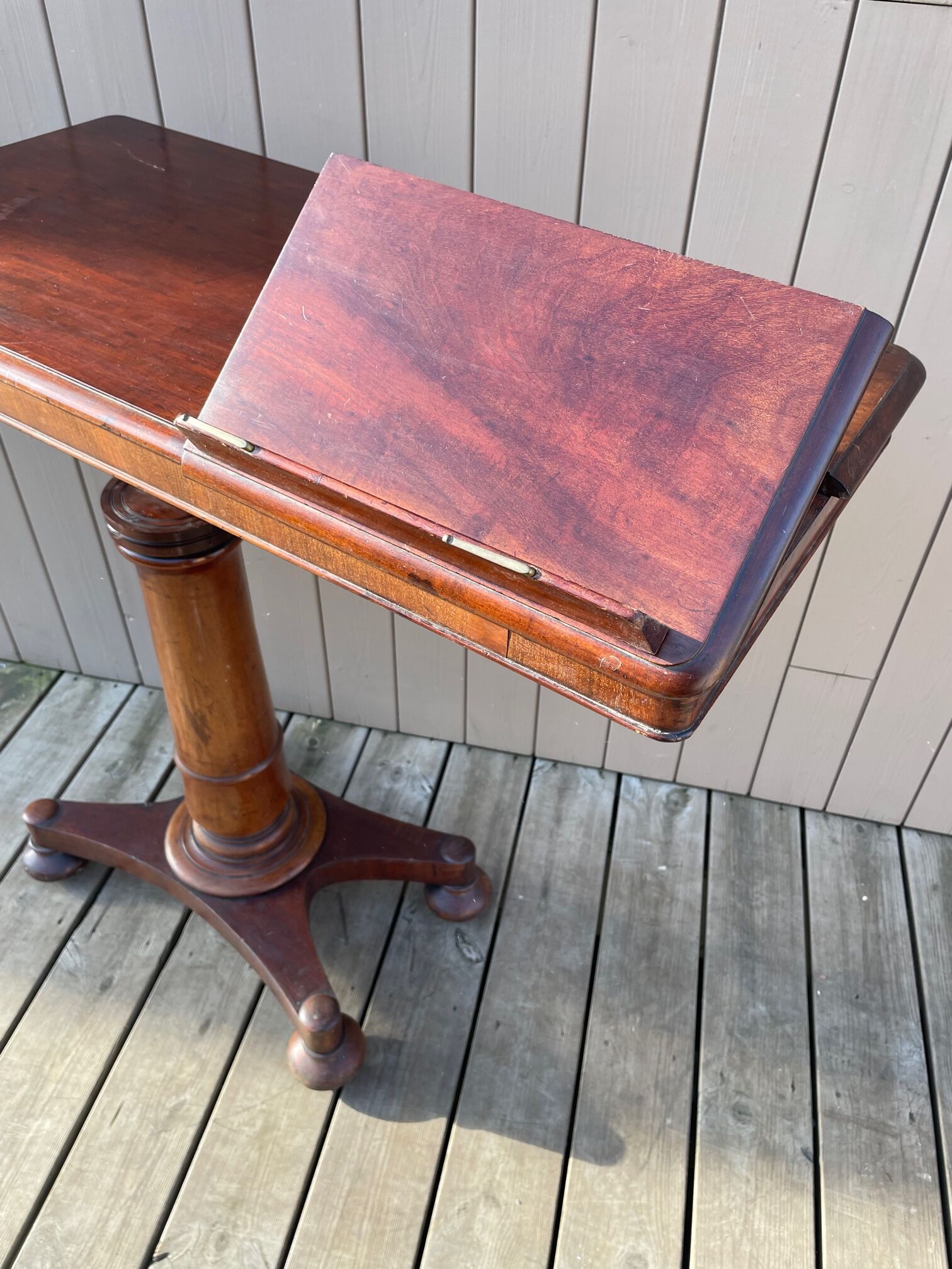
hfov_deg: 53.1
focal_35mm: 26
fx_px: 953
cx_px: 476
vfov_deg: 67.3
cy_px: 634
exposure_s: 1/300
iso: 32
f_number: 1.6
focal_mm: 4.2
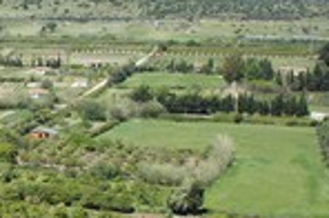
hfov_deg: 22.3
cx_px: -71
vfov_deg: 16.1
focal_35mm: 84
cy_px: 149
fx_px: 766
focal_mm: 18
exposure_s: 1/320
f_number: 7.1
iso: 200
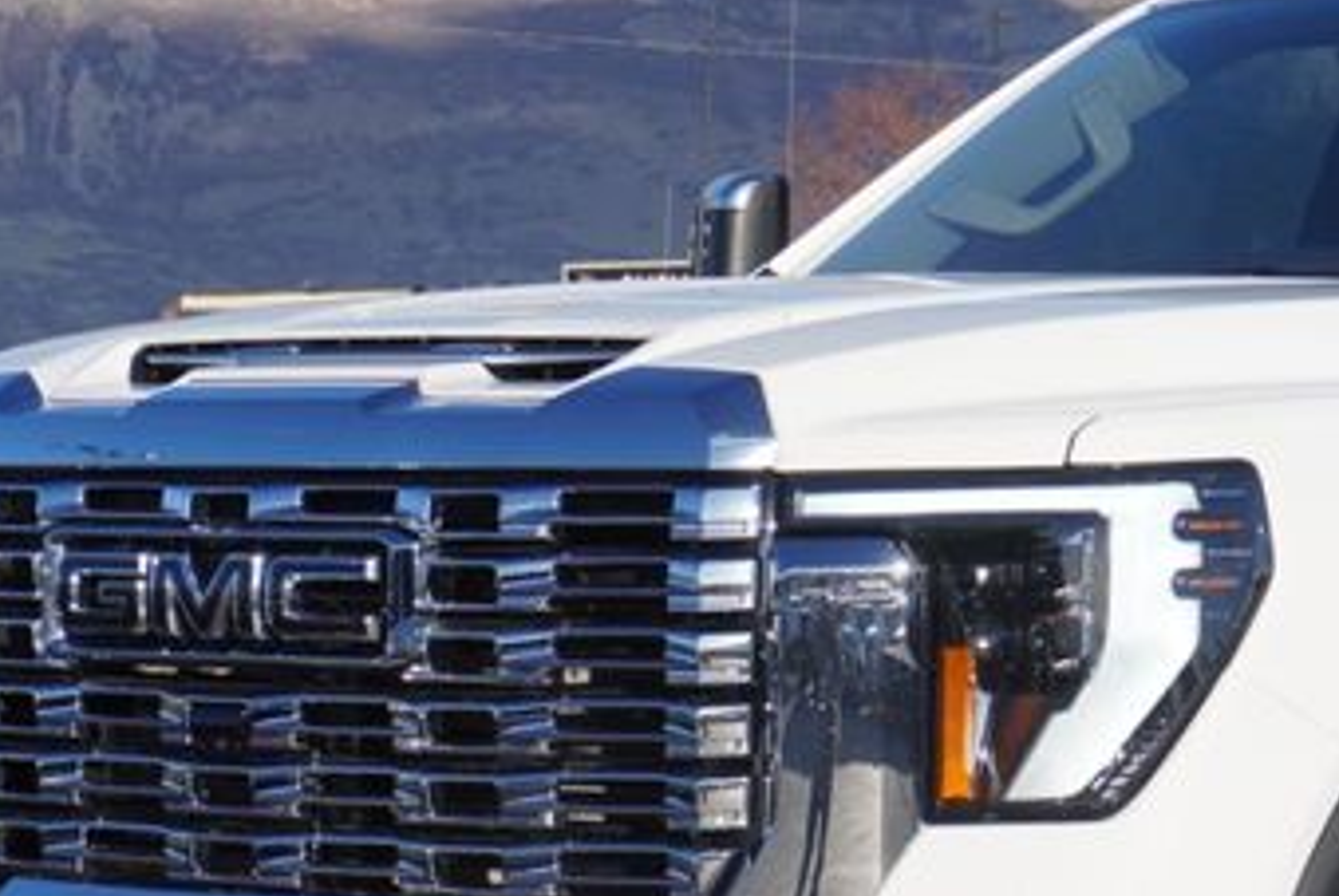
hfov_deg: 12.0
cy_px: 999
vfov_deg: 8.2
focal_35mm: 168
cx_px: 1600
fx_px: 6238
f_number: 8
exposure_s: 1/320
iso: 100
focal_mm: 37
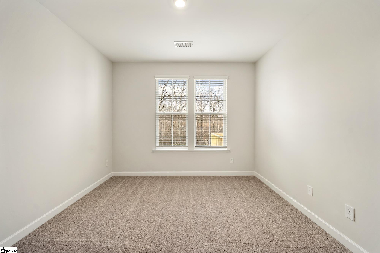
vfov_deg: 81.2
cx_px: 190
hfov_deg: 104.3
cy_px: 126
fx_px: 148
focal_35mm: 14
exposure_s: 1/5
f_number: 6.3
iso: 400
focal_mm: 14
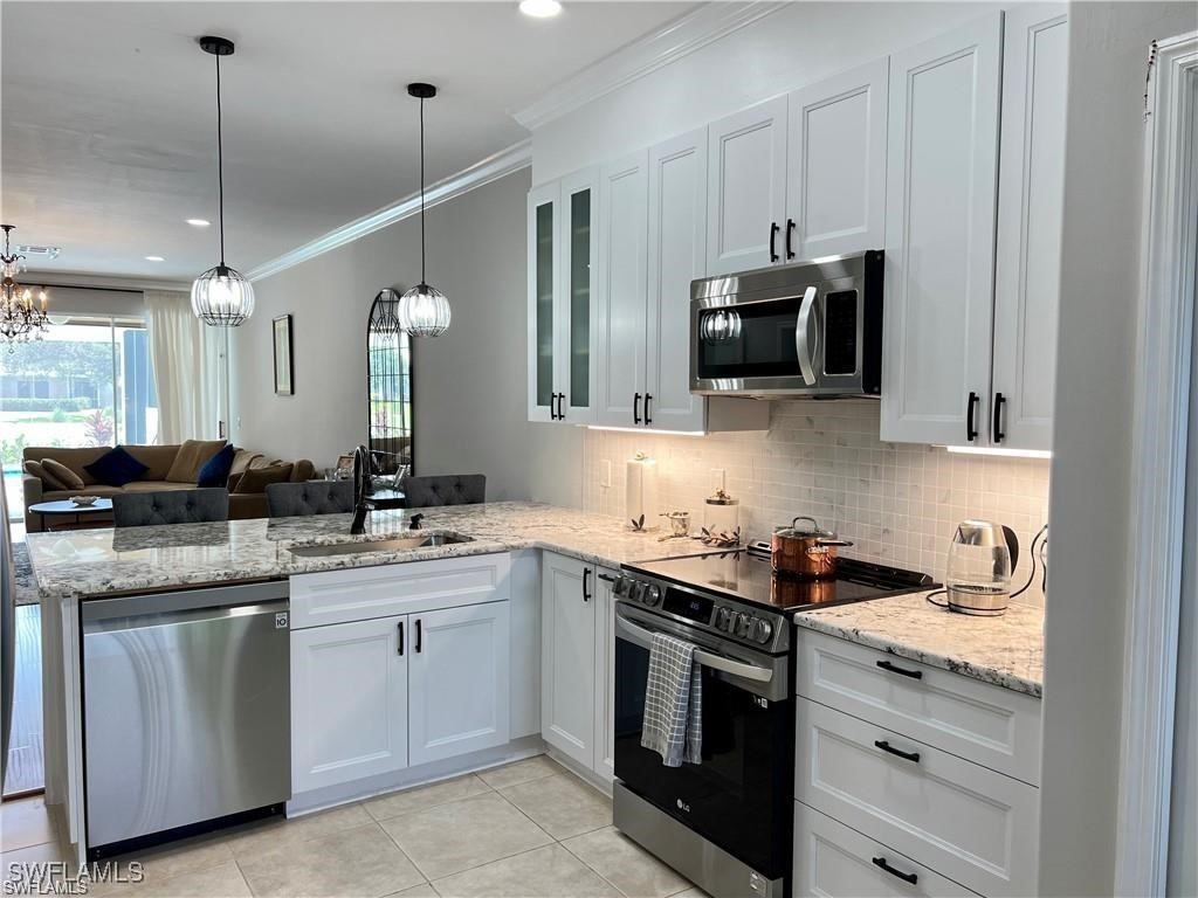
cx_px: 599
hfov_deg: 67.3
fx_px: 900
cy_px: 449
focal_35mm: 26
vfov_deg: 53.1
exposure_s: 1/111
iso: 50
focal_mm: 5.7
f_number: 1.5
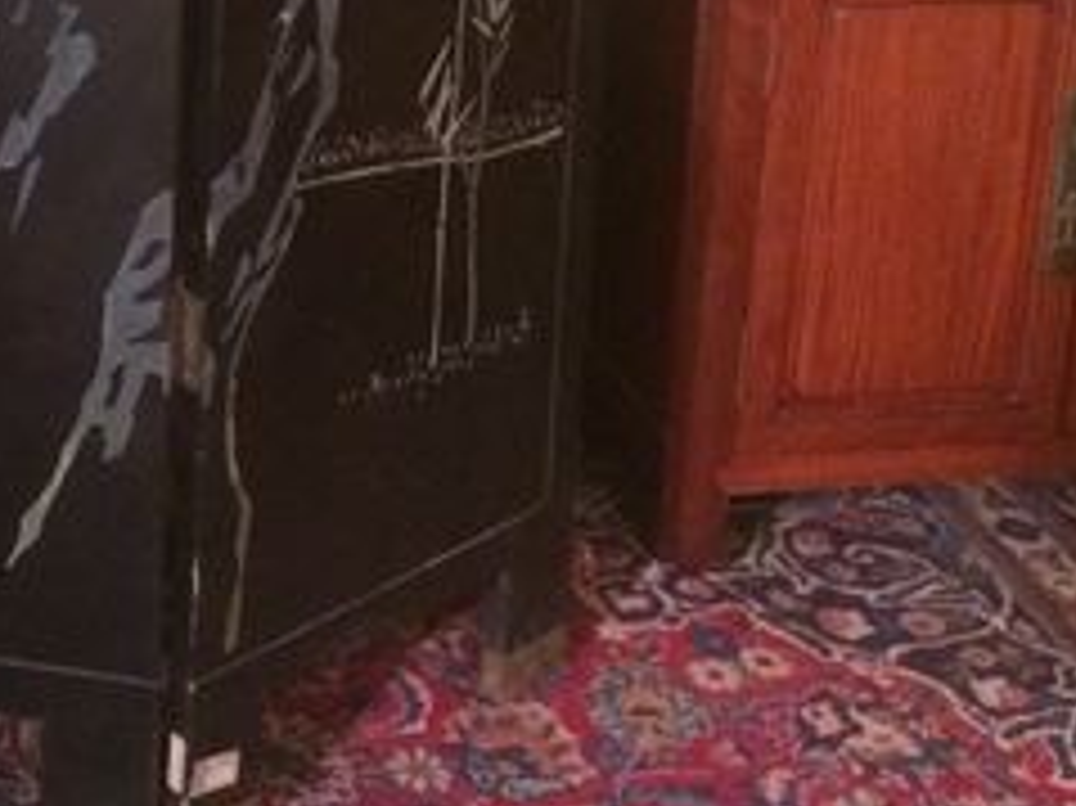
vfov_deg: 12.2
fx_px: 3511
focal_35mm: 113
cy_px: -552
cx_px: -378
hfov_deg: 16.4
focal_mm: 4.12
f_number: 2.2
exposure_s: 1/20
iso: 320
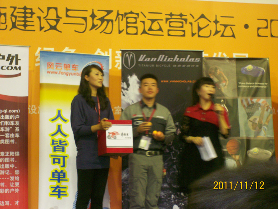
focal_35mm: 95
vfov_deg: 15.6
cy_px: 105
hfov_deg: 20.7
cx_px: 138
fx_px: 763
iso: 200
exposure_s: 1/6.04
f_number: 4.5
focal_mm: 15.7
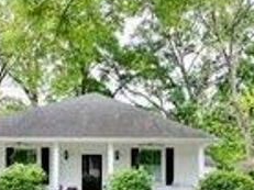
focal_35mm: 52
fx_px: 381
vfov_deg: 27.3
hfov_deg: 36.8
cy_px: 159
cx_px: 142
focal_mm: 6.72
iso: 200
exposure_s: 1/725
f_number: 1.7
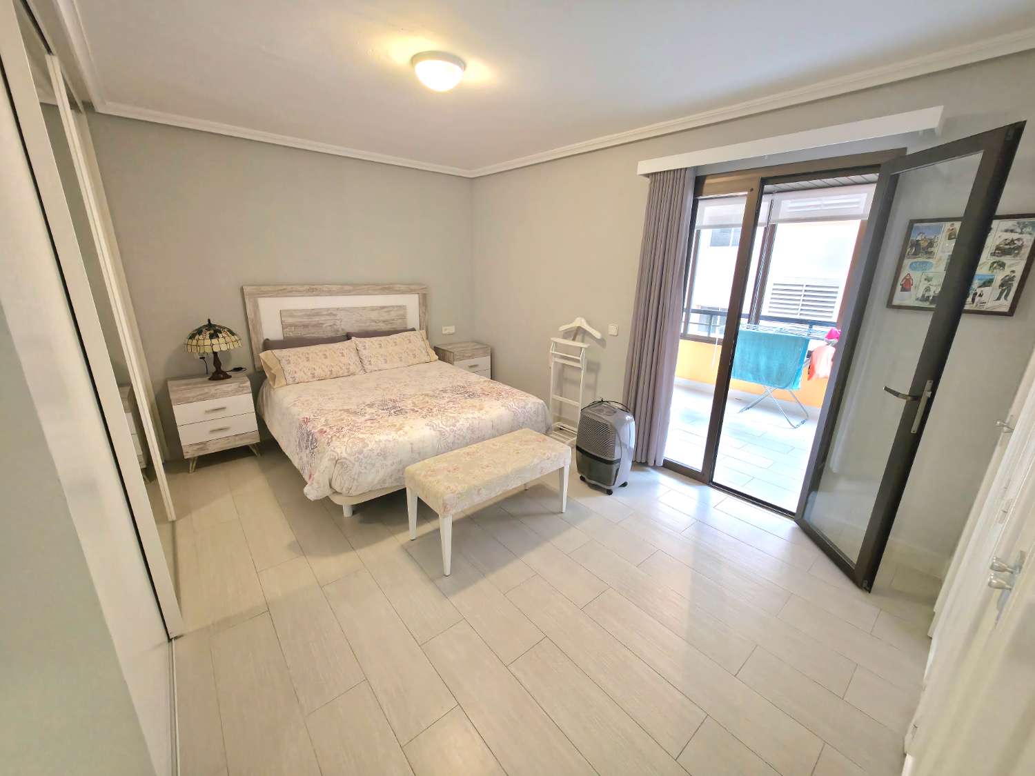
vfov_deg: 89.9
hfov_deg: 106.2
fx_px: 389
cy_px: 388
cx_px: 518
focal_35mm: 13
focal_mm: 2.2
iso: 125
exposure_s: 1/50.3
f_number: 1.9
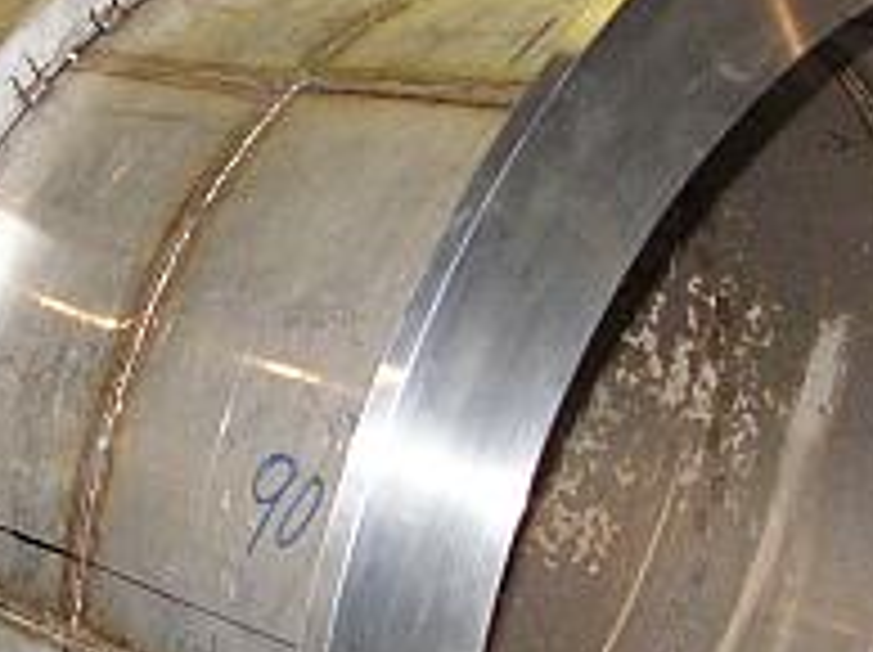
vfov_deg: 12.4
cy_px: 310
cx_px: -32
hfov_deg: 16.2
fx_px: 2997
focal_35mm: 119
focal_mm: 6
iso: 300
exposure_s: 1/50
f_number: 2.8
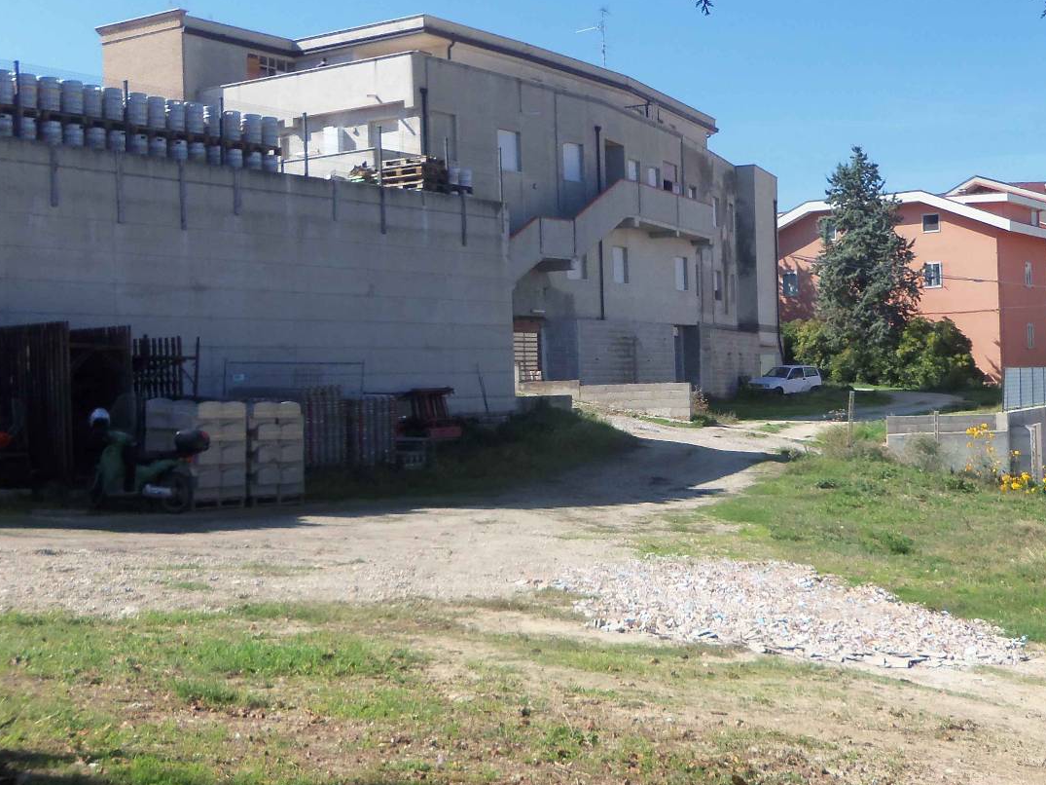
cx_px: 639
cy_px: 416
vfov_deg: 29.1
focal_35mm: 50
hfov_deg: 38.0
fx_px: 1511
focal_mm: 5.1
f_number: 3.9
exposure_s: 1/500
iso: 64
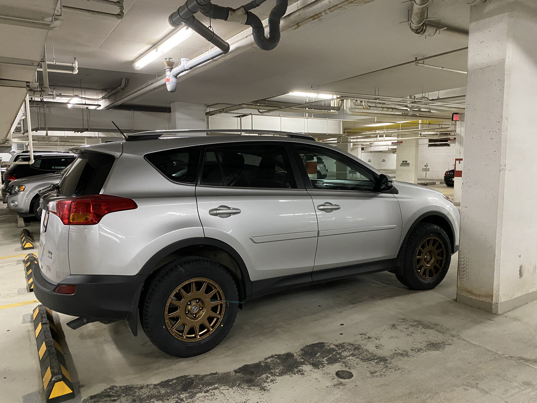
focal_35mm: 26
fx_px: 403
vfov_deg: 53.1
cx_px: 268
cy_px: 202
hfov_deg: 67.3
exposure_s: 1/42
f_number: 1.8
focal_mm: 4.25
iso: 500
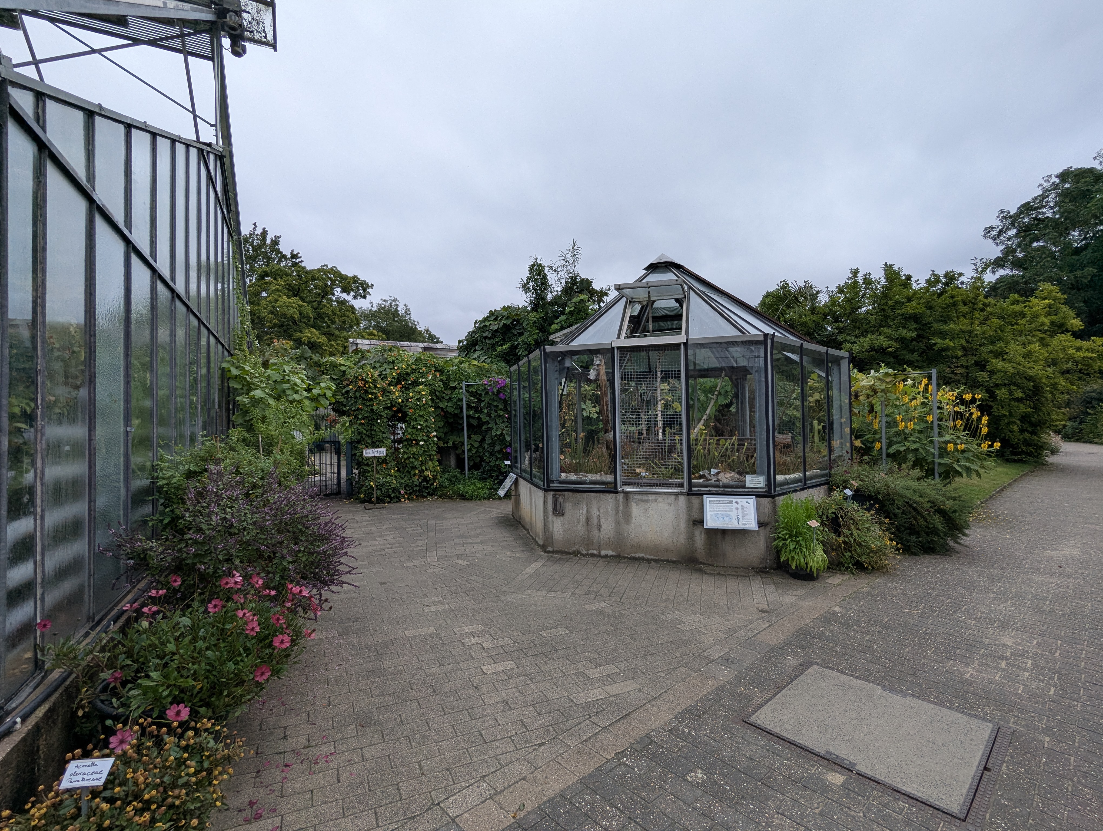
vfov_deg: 78.2
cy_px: 416
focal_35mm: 16
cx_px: 552
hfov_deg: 94.4
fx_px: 511
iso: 53
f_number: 2.2
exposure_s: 1/641
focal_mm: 2.35
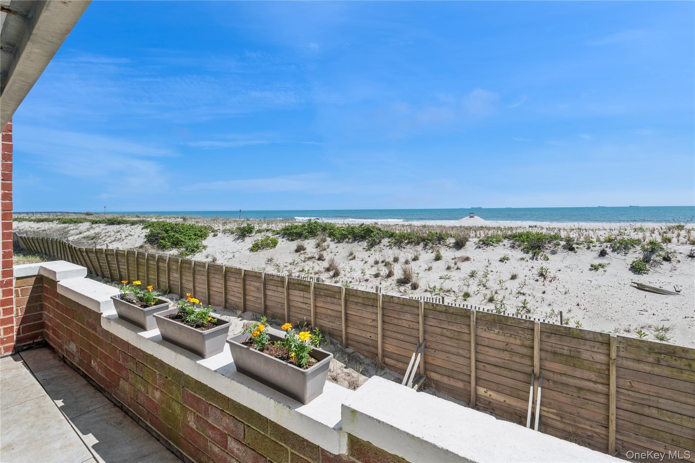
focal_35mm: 15
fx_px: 290
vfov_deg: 77.3
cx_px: 348
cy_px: 232
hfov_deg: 100.4
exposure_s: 1/400
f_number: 14
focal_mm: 15
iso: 640
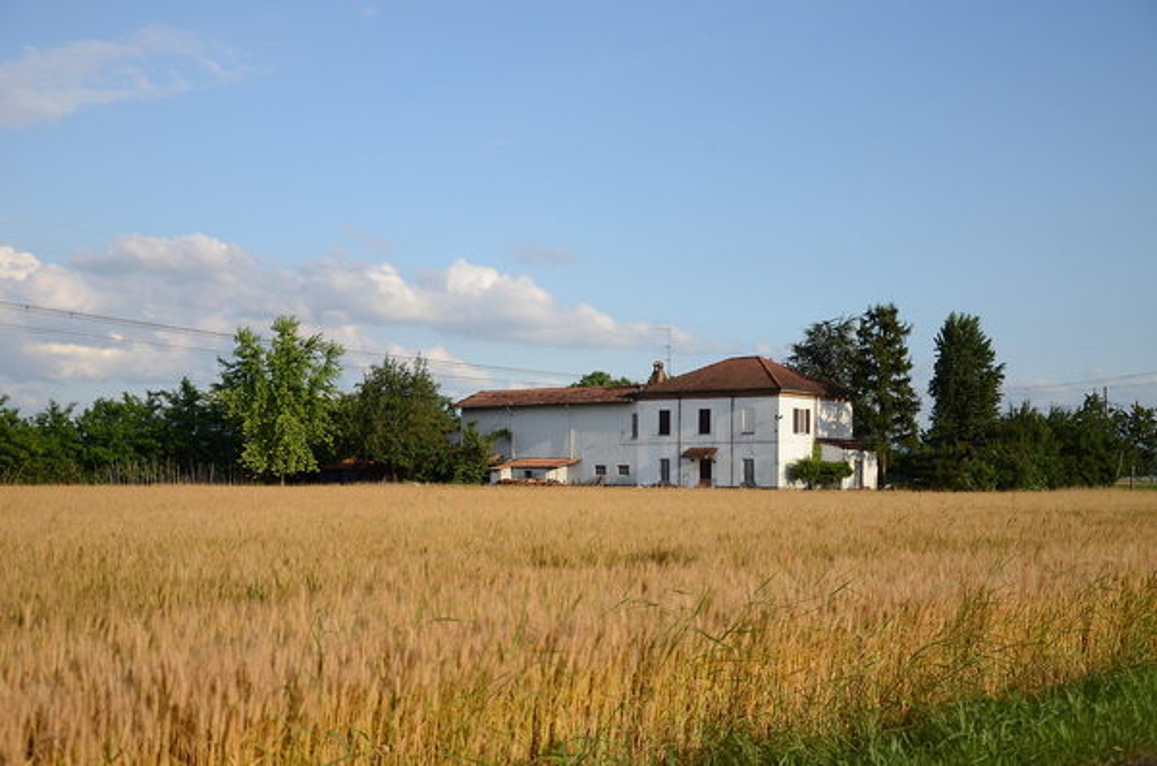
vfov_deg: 27.9
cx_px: 578
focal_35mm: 48
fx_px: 1539
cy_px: 383
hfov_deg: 41.2
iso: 640
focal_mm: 32
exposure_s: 1/4000
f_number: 4.2
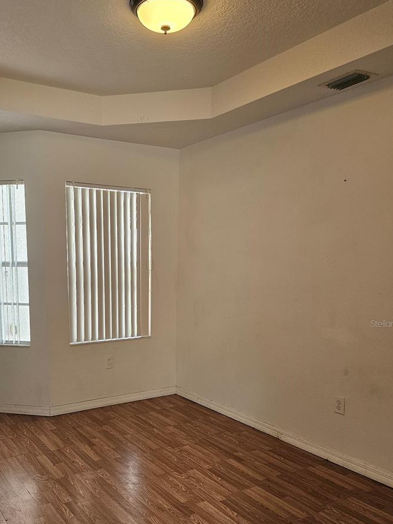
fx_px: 469
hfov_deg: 45.1
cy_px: 323
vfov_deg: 57.7
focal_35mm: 31
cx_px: 147
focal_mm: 6.3
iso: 160
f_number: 1.7
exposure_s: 1/120
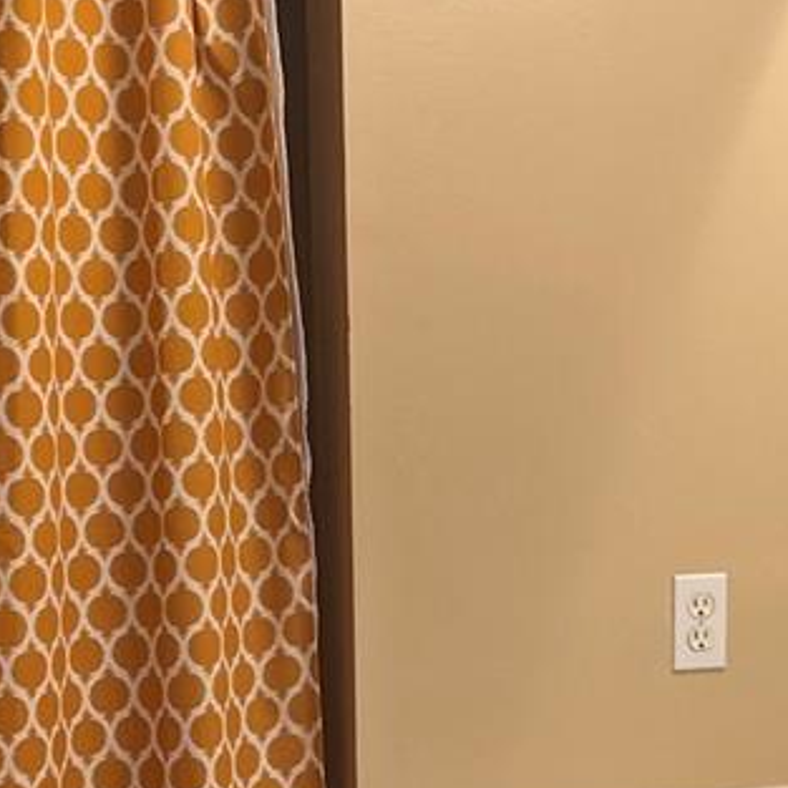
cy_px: 597
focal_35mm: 88
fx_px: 2266
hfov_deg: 19.7
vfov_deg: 19.6
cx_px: 519
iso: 100
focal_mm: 5.7
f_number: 1.5
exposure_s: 1/120
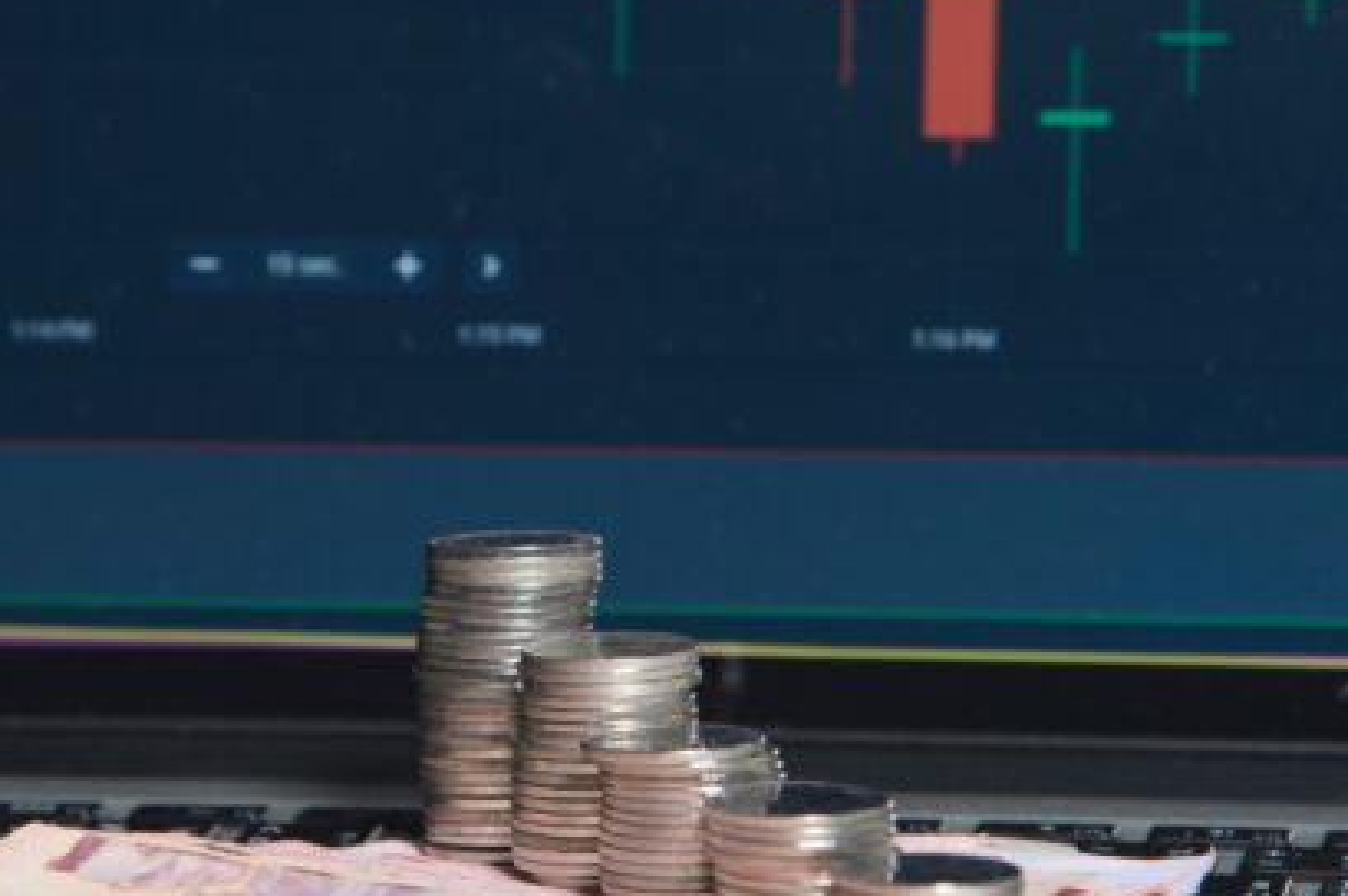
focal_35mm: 235
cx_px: 567
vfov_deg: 5.8
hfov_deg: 8.8
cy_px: 311
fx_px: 8792
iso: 160
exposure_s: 1/50
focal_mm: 120
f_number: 5.6
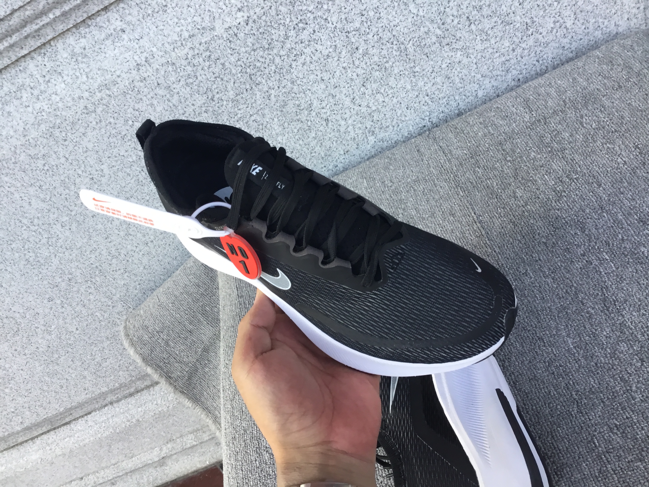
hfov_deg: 58.4
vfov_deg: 45.4
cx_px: 324
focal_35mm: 31
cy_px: 244
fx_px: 581
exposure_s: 1/33
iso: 25
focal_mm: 3.3
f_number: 2.4
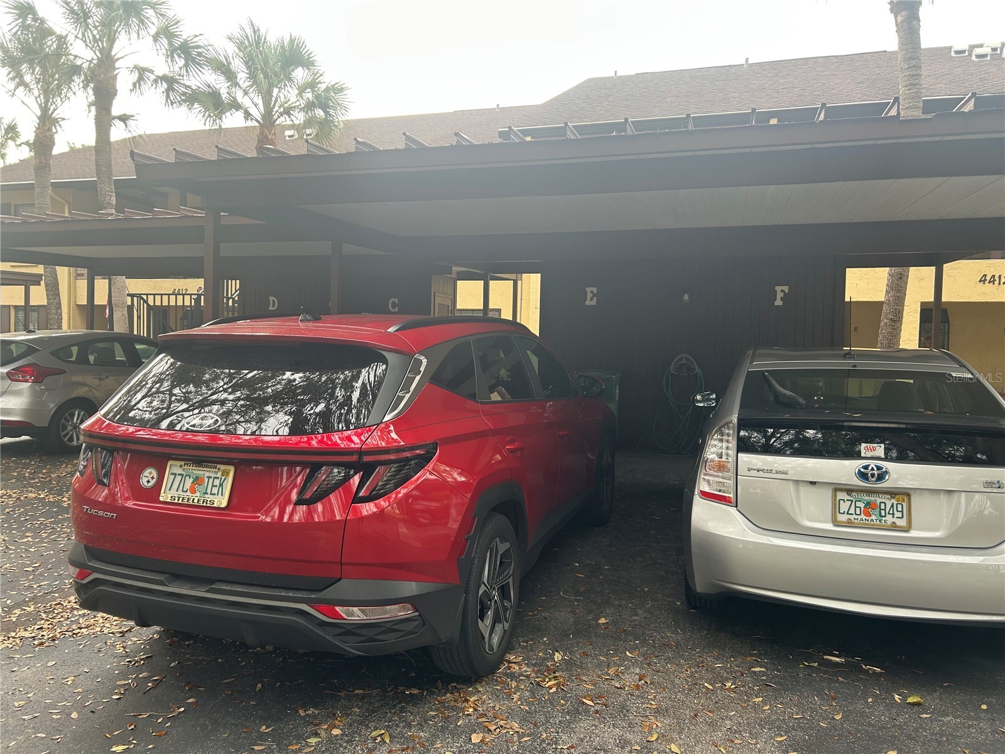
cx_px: 502
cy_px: 377
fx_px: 755
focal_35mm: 26
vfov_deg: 53.1
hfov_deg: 67.3
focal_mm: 5.7
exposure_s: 1/258
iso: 40
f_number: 1.5
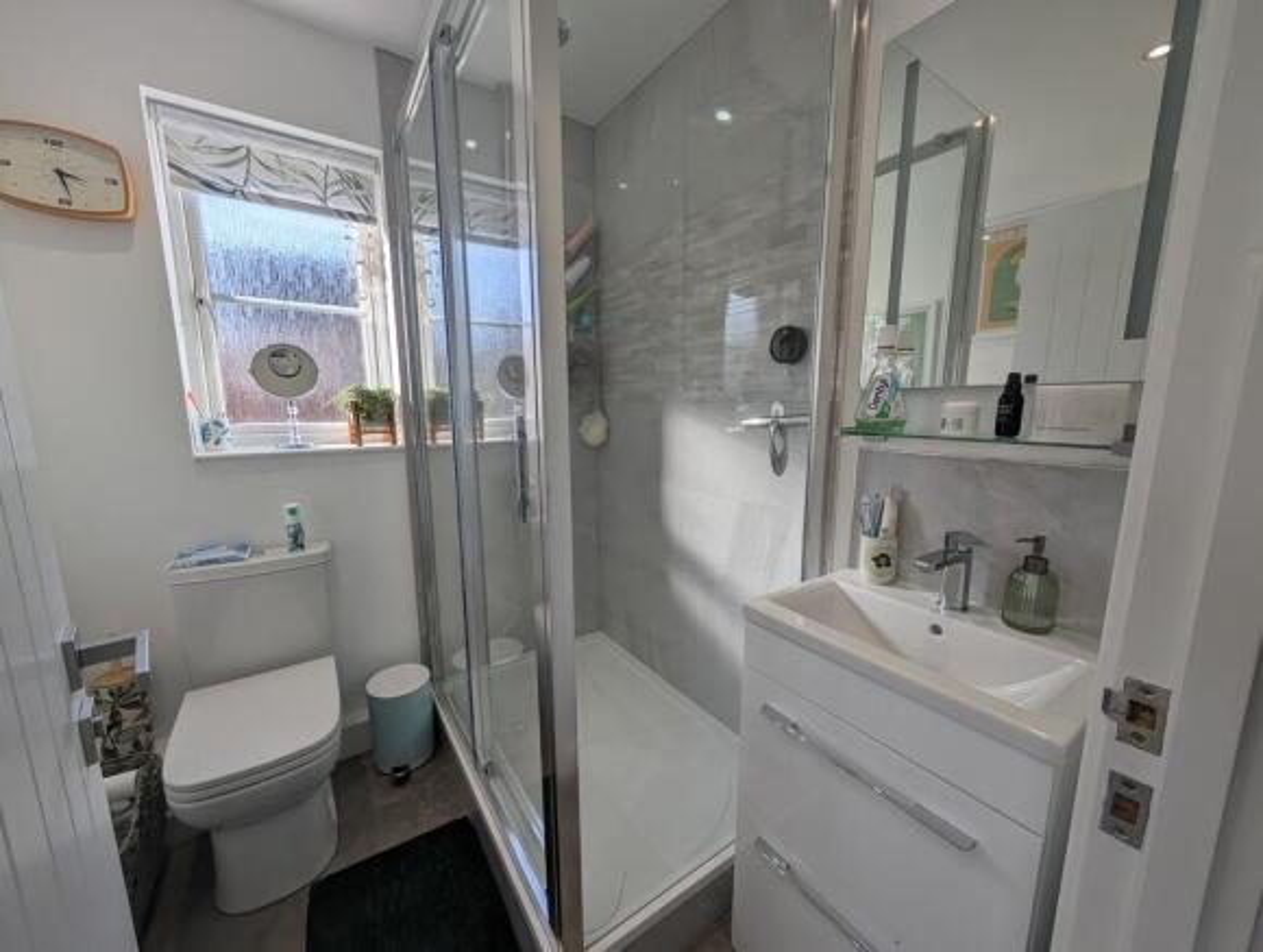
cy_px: 476
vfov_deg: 94.7
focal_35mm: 12
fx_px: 439
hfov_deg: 110.4
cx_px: 632
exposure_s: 1/760
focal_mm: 2.02
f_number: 1.7
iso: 56
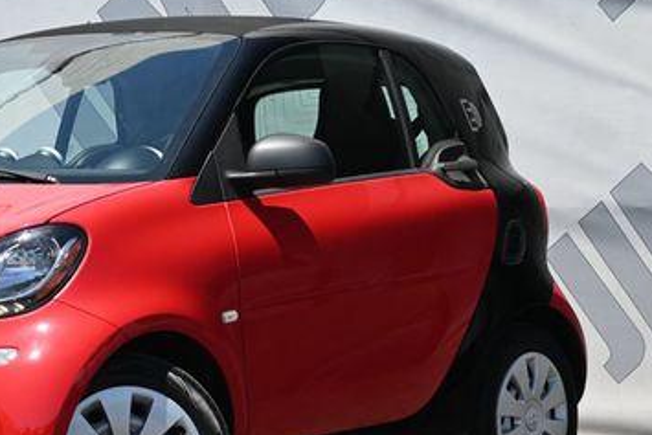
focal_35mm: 135
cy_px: 217
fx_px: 2446
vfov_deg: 10.2
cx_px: 108
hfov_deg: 15.1
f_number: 6.3
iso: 125
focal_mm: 50
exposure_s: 1/250
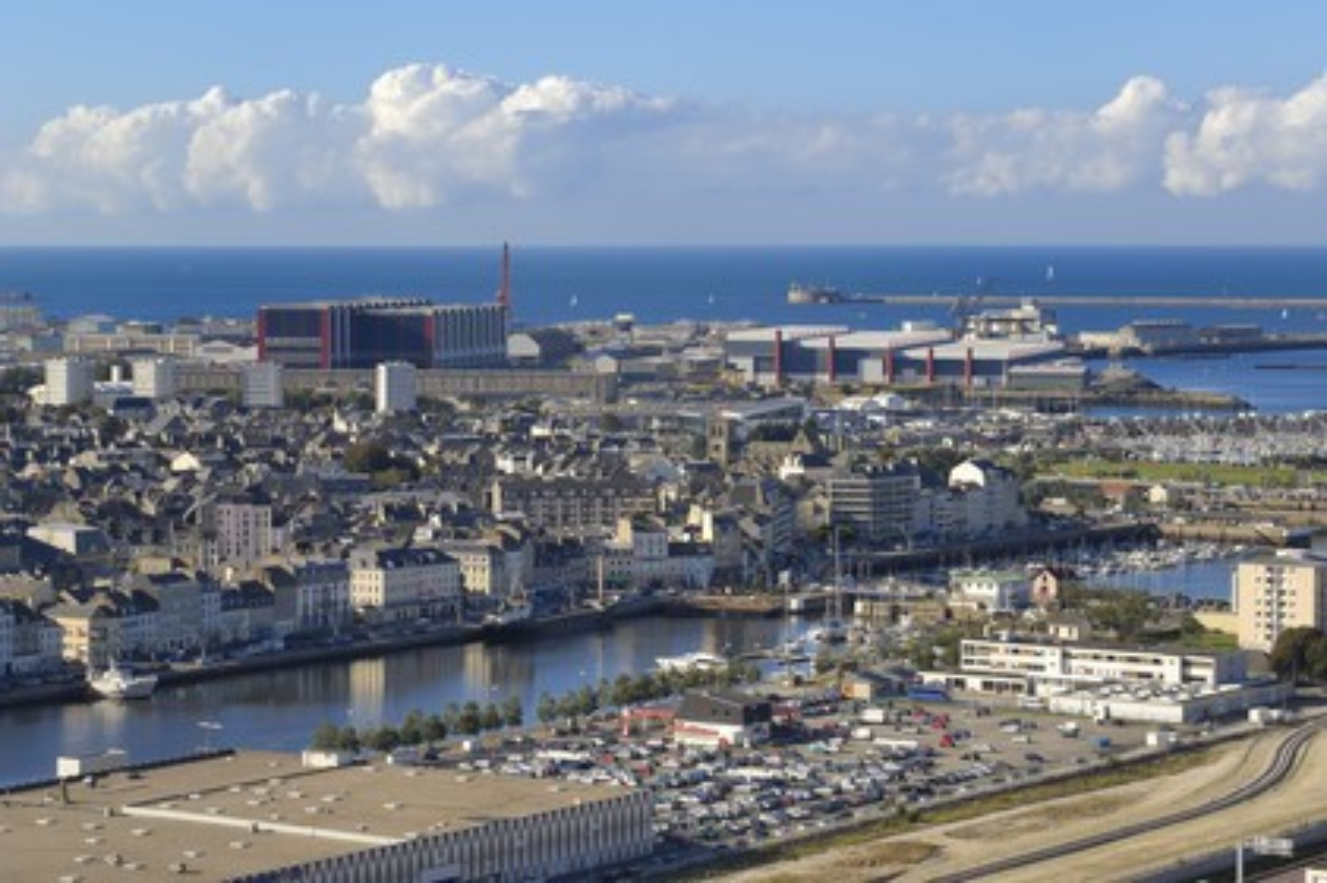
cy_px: 442
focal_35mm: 105
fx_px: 3867
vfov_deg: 13.0
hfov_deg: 19.5
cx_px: 664
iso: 100
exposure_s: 1/160
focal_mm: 70
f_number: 8.5
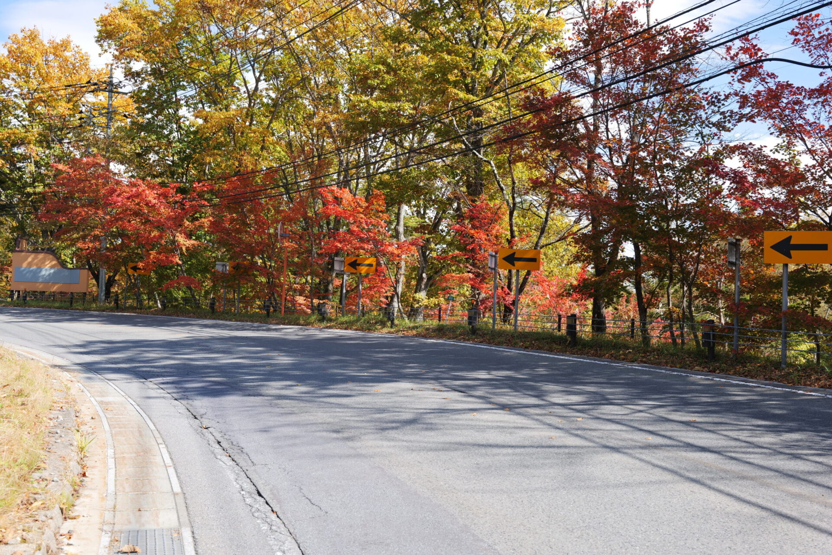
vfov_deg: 36.9
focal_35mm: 36
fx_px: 832
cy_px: 278
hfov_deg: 53.1
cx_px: 416
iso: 100
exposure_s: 1/250
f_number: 4
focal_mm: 36
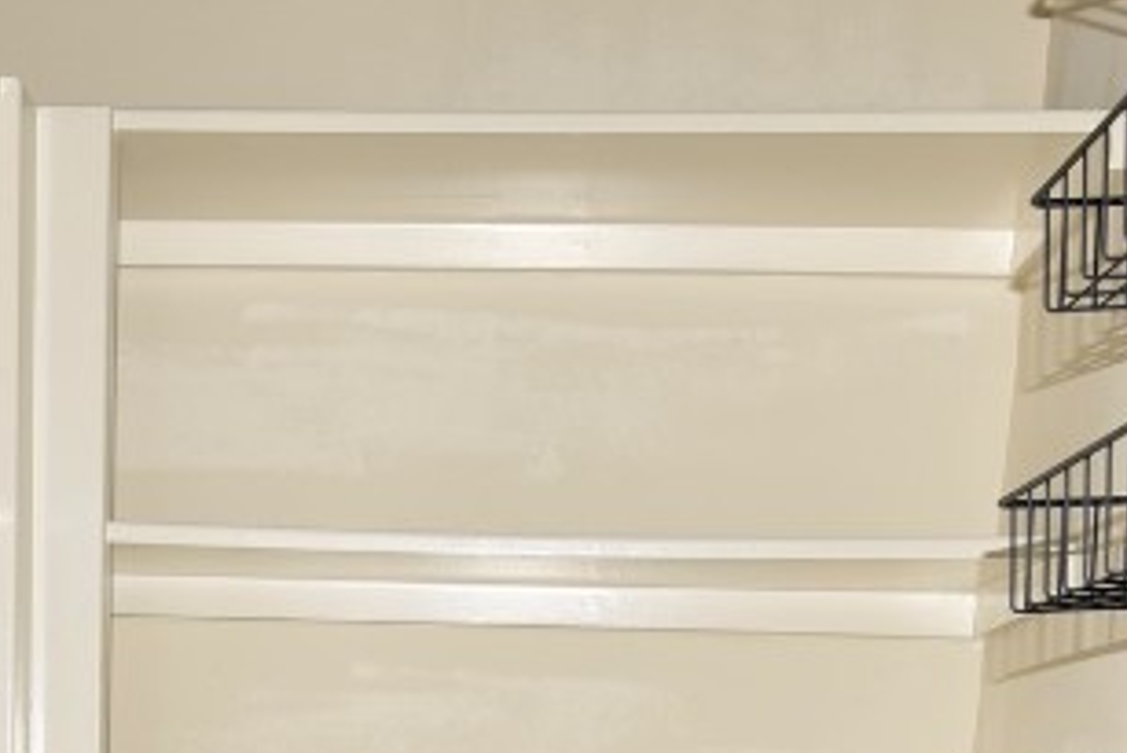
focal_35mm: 60
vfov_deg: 18.4
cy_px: 1308
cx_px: 283
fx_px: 1879
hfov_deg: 32.7
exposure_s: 1/60
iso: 100
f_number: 4
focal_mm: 16
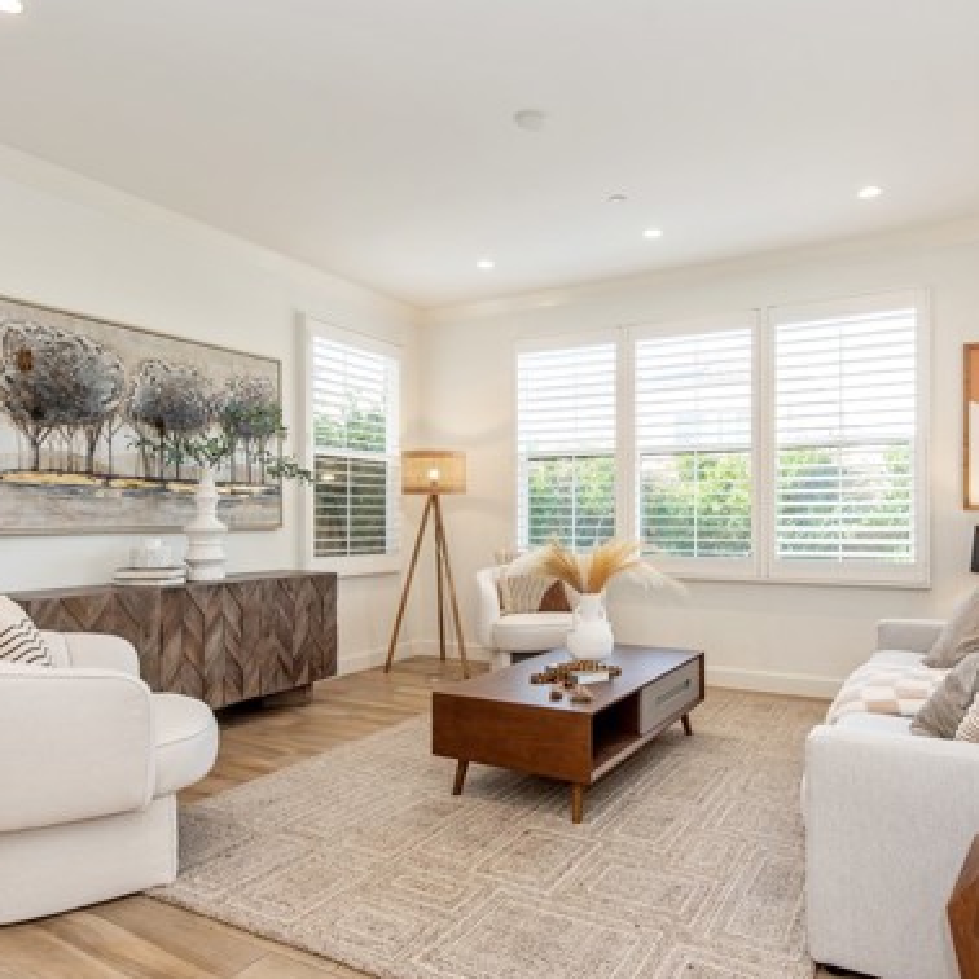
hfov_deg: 66.7
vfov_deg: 67.2
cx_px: 580
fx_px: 736
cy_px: 509
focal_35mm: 23
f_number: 5.6
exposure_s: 1/125
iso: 400
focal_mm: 16
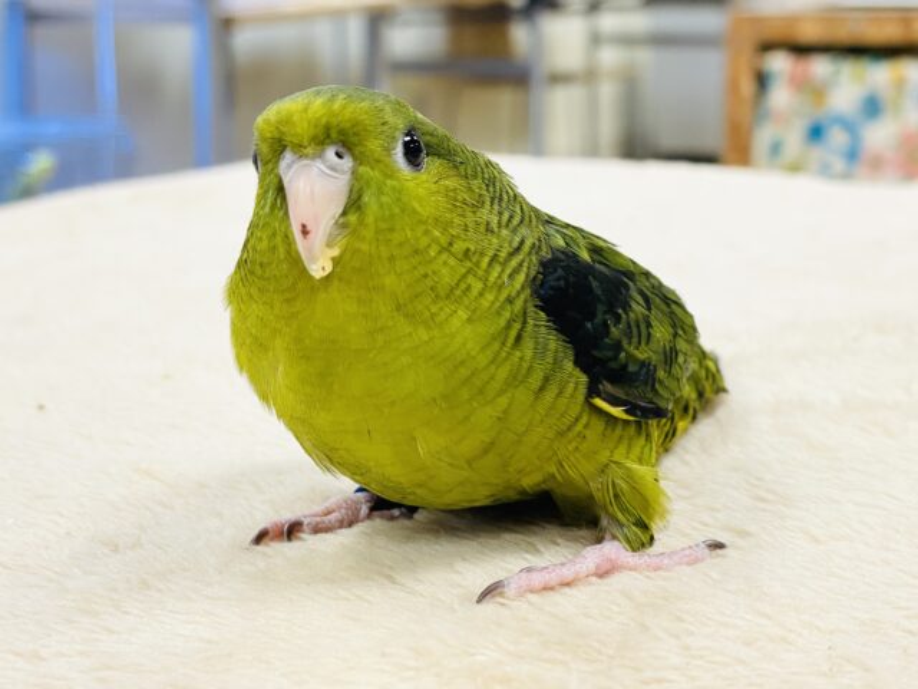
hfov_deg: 36.8
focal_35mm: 52
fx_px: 1379
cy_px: 344
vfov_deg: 28.0
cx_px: 459
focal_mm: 6
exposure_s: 1/99
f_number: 2
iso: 80
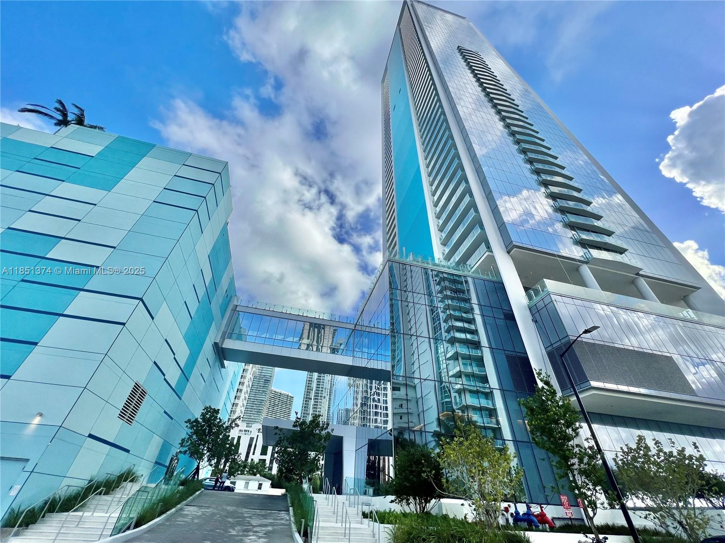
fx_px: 272
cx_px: 362
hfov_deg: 106.2
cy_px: 272
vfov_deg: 89.9
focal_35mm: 13
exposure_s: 1/2660
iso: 32
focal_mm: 1.57
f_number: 1.8
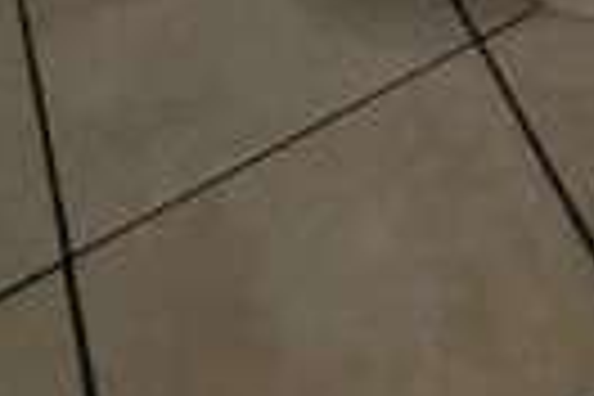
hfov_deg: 20.9
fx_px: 1402
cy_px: -950
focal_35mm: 85
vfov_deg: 9.7
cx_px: 846
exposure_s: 1/120
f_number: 2.2
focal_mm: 2.22
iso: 250
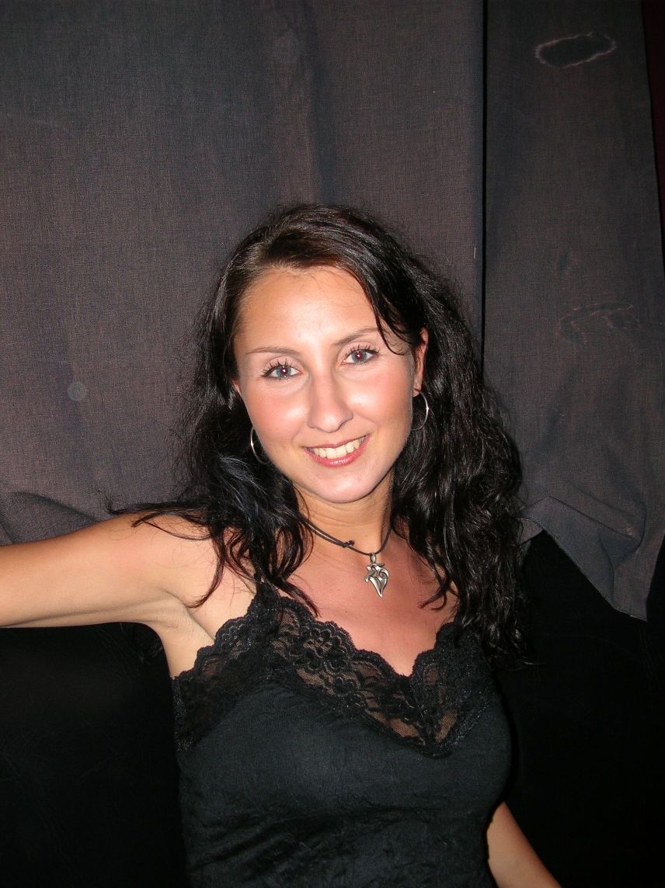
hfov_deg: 40.6
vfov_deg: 52.7
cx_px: 332
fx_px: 898
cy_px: 444
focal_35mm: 35
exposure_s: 1/60.1
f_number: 2.8
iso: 50
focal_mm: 5.8
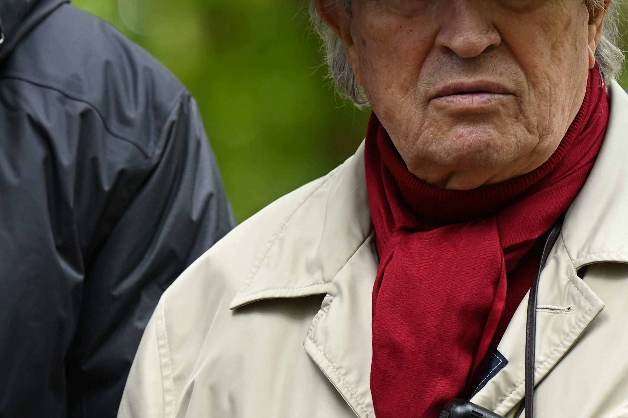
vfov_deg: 2.8
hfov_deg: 4.2
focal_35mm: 493
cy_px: 53
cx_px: 122
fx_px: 8594
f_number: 4.5
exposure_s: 1/125
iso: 800
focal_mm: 190
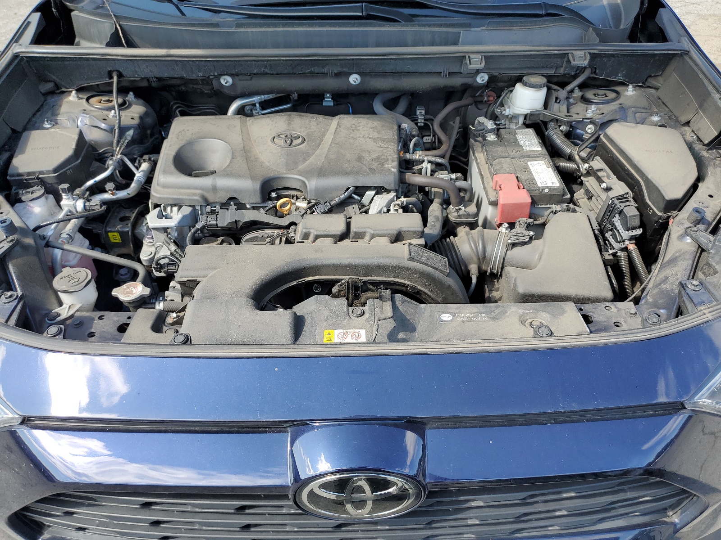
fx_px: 542
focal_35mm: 26
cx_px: 360
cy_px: 270
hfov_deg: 67.3
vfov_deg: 53.1
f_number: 1.5
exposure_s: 1/667
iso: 50
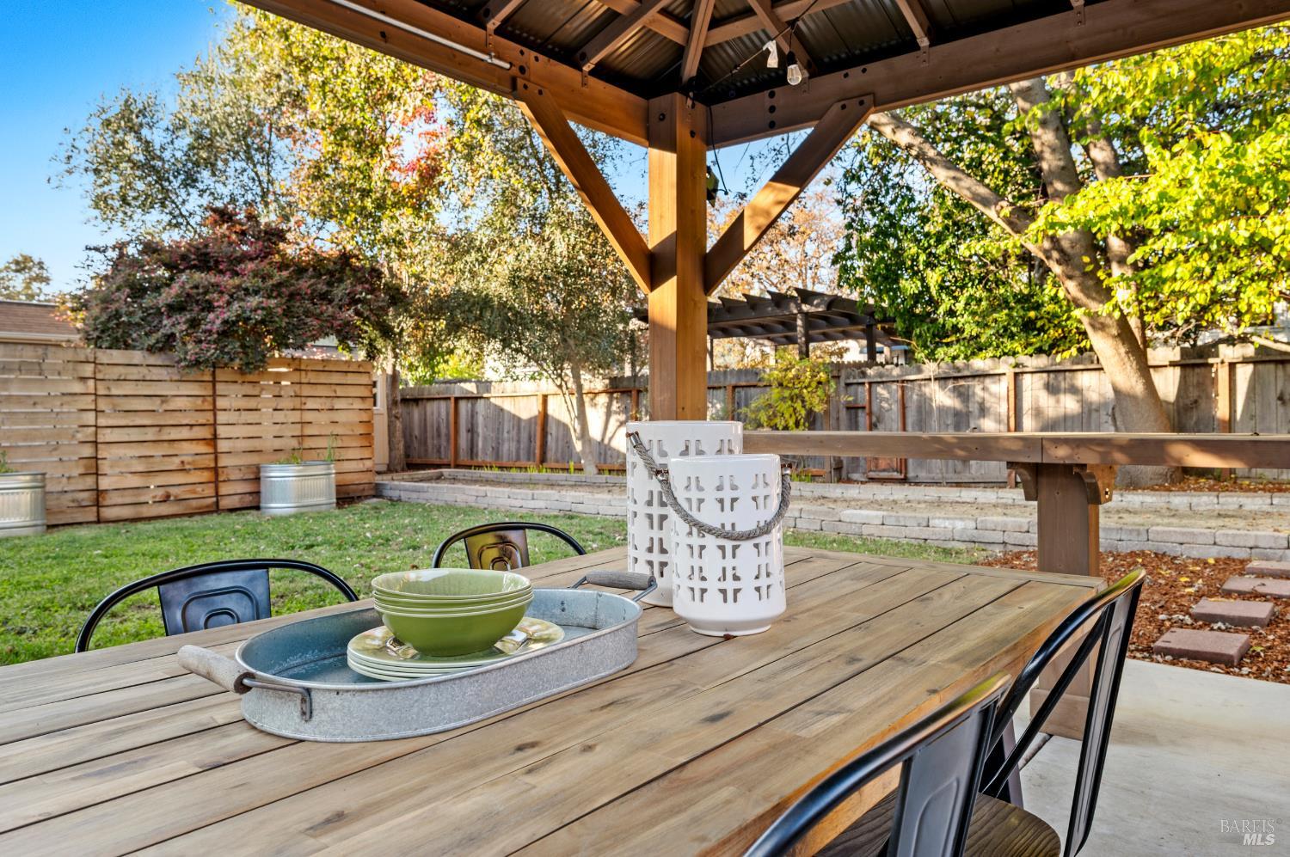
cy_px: 428
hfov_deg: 75.0
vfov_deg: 54.0
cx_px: 645
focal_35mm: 24
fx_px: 841
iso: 250
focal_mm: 23.5
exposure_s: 1/8
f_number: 9
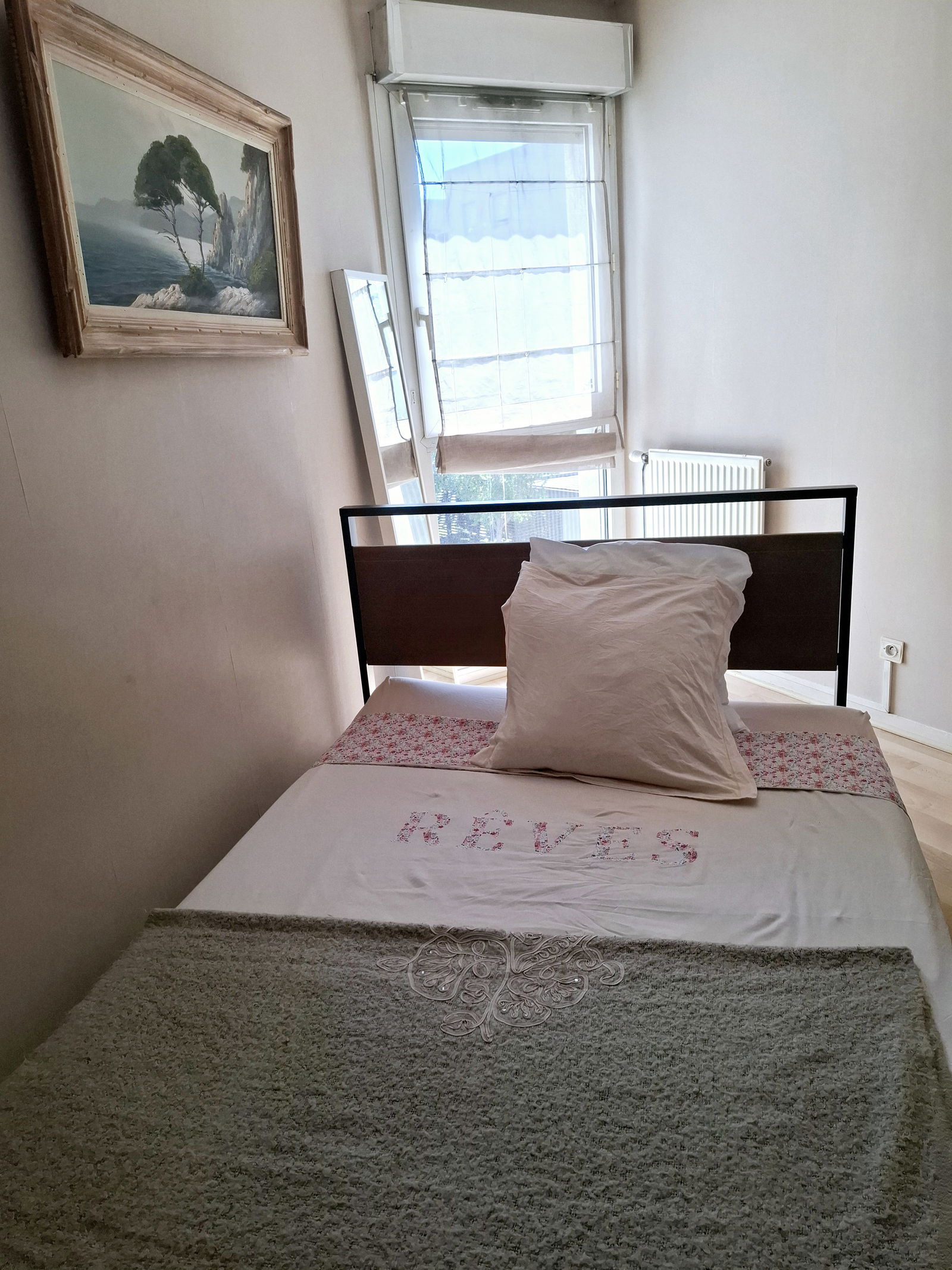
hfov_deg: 58.9
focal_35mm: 23
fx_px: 843
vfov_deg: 73.9
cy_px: 635
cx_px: 476
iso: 50
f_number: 1.8
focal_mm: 5.54
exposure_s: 1/286
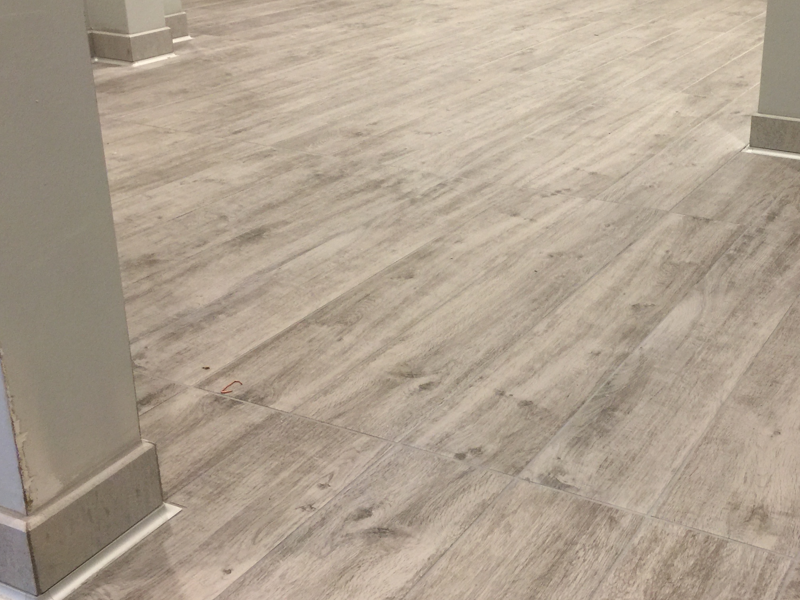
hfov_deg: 39.9
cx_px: 536
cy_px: 250
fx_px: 1086
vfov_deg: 30.8
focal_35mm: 47
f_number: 2.2
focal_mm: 4.15
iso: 40
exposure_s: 1/30
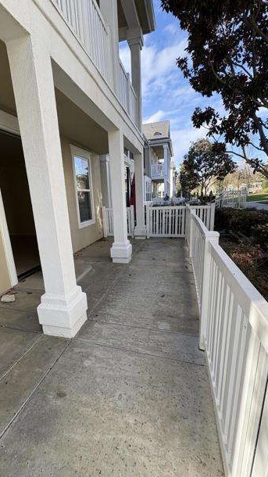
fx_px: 202
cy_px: 246
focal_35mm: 16
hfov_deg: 66.9
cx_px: 120
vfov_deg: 99.3
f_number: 2.2
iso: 64
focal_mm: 2.22
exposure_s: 1/498
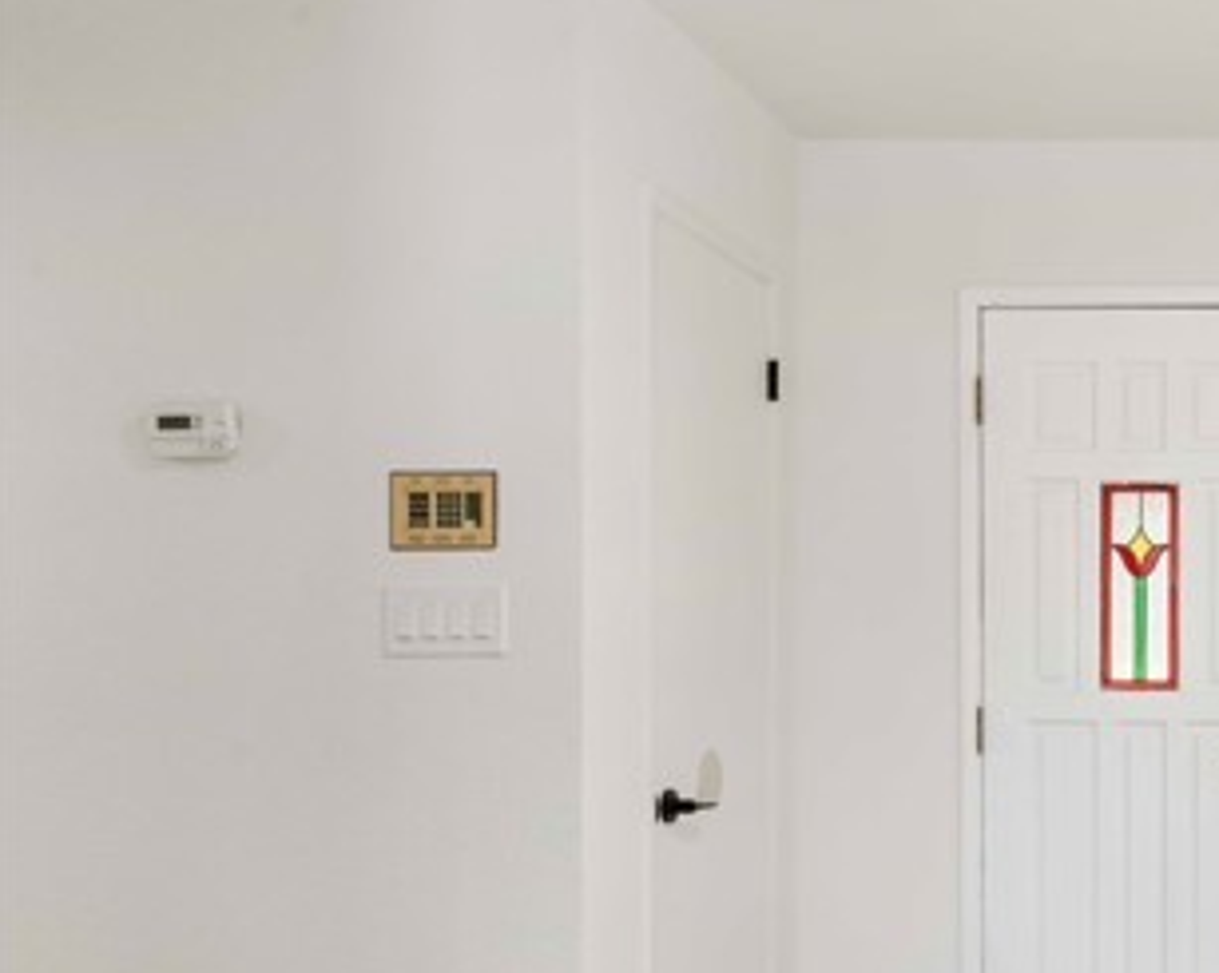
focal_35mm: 47
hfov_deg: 35.2
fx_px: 1694
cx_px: 1263
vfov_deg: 31.6
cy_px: 691
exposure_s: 1/10
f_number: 11
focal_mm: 24
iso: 640
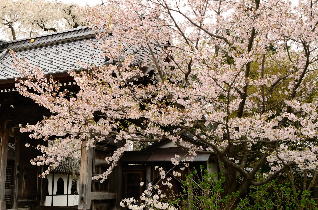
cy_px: 107
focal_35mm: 42
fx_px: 370
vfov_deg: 31.8
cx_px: 71
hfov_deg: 44.6
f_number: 8
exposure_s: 1/200
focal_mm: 18
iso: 200
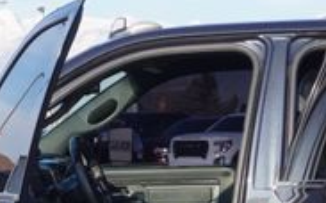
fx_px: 1285
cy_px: 290
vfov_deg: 8.8
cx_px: 100
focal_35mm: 145
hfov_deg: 14.4
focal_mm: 27
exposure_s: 1/160
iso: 100
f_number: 7.1
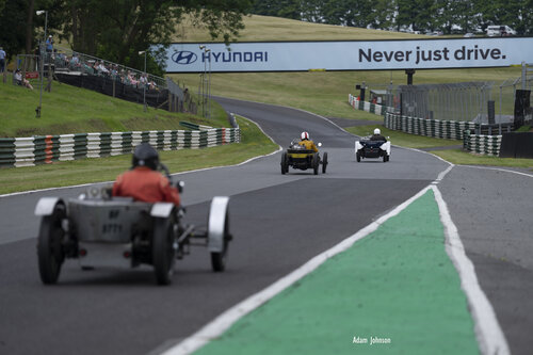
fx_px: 2235
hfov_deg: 13.6
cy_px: 178
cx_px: 266
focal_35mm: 151
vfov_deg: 9.1
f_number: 5.6
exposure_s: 1/400
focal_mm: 151
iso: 100
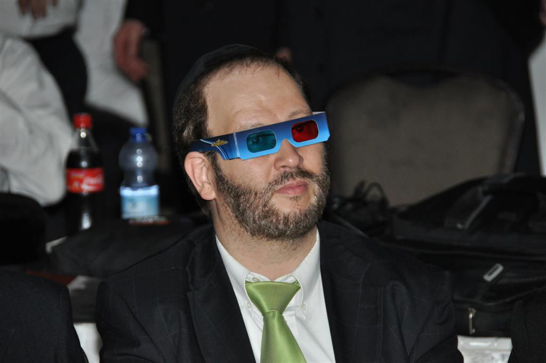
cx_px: 273
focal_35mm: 300
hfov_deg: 6.9
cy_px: 182
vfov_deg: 4.6
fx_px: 4544
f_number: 5.6
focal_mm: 200
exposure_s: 1/60
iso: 800
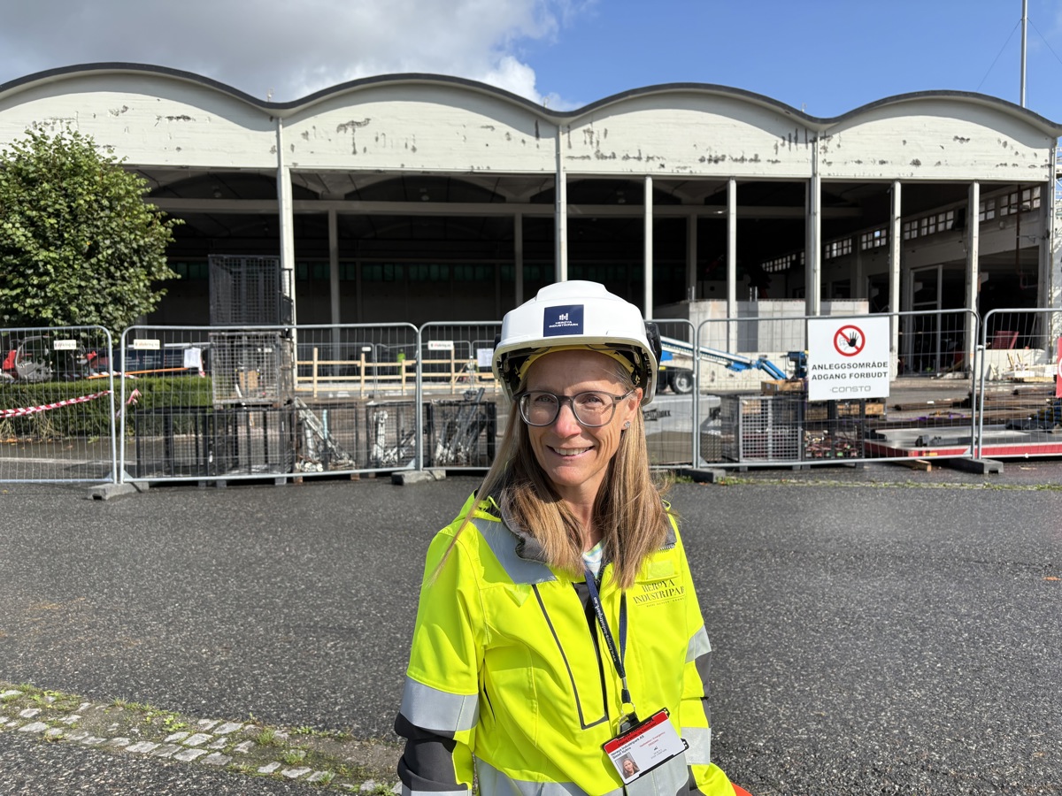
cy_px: 398
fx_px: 798
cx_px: 531
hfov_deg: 67.3
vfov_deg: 53.1
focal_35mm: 26
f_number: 1.6
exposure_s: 1/3413
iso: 50
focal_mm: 5.96
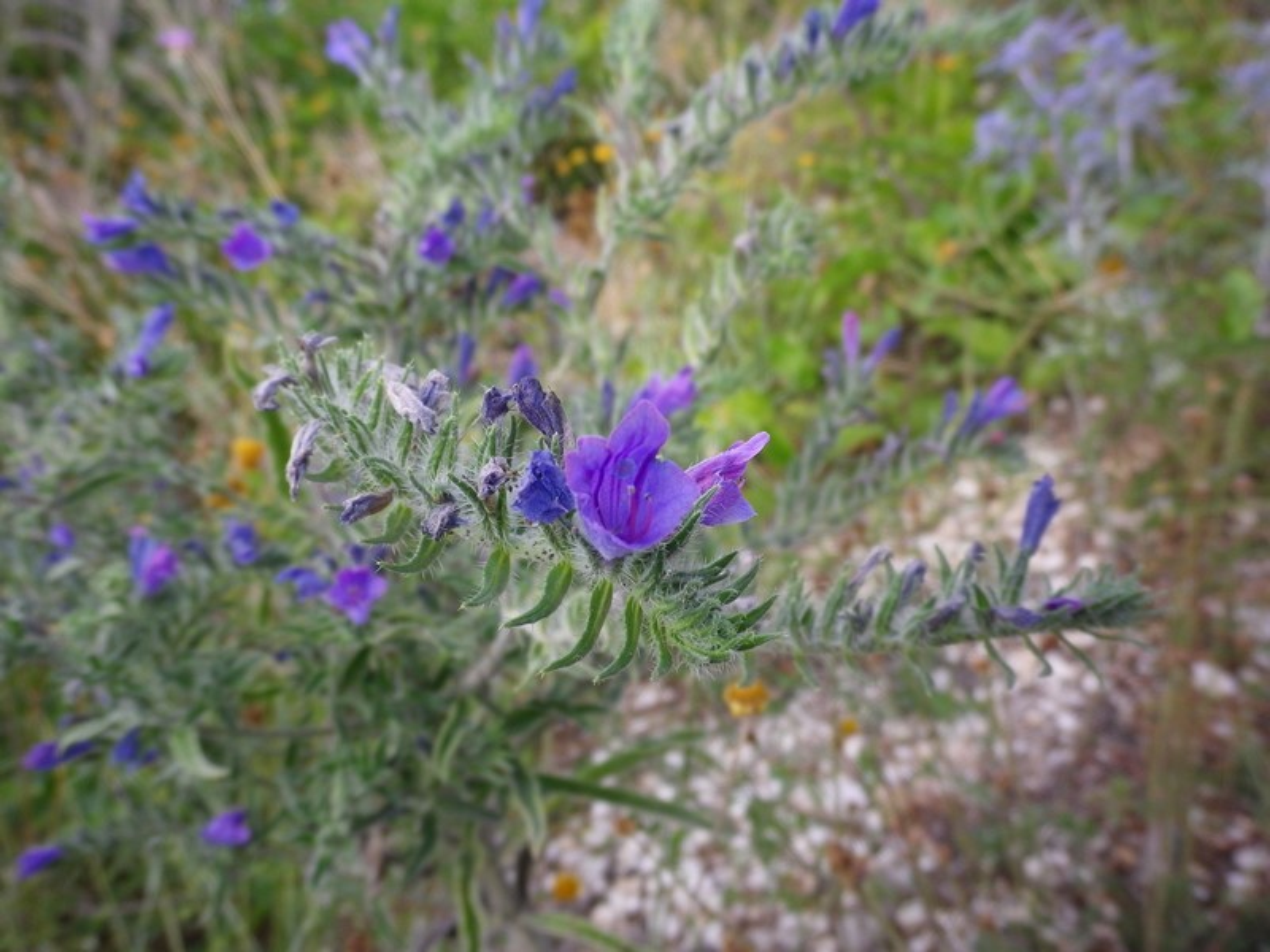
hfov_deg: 52.6
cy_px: 476
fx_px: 1284
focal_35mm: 35
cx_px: 635
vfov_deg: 40.7
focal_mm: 6.36
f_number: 3.9
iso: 80
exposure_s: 1/125
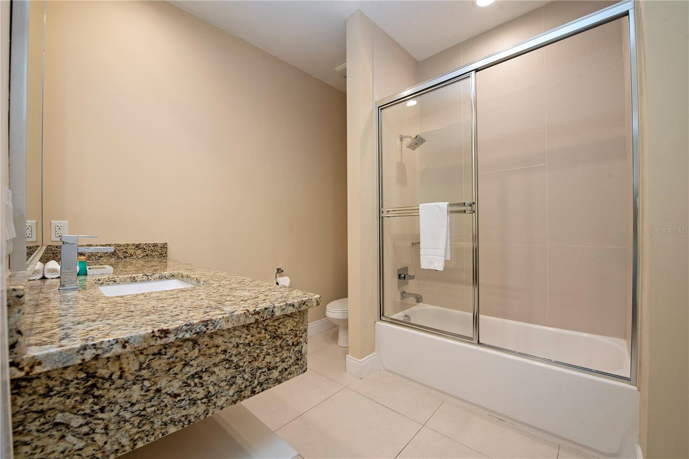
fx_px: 268
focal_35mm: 14
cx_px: 344
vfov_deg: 81.2
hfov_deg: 104.2
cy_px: 230
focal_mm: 14
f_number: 10
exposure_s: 1/10
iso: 500
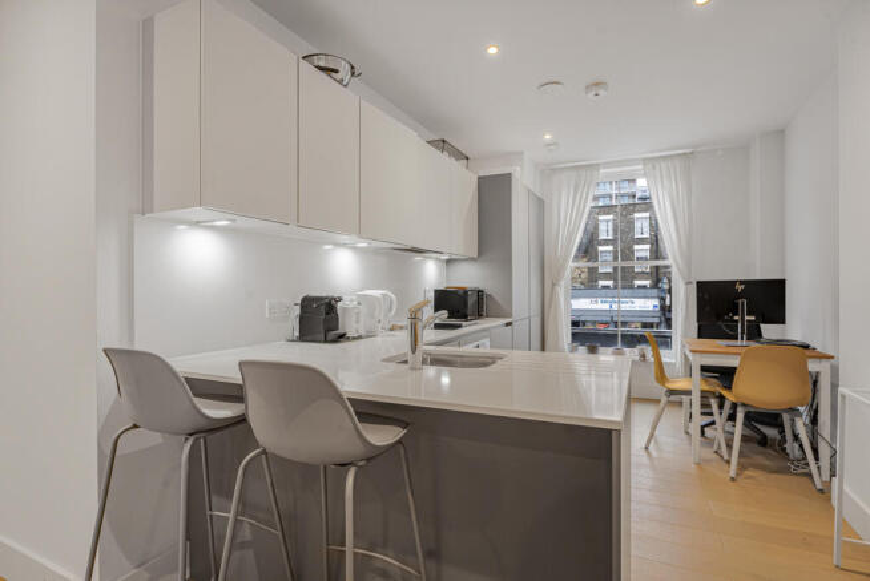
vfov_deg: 67.2
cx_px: 435
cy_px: 290
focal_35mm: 18
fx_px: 438
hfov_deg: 89.6
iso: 640
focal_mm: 18.1
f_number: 8
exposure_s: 1/10
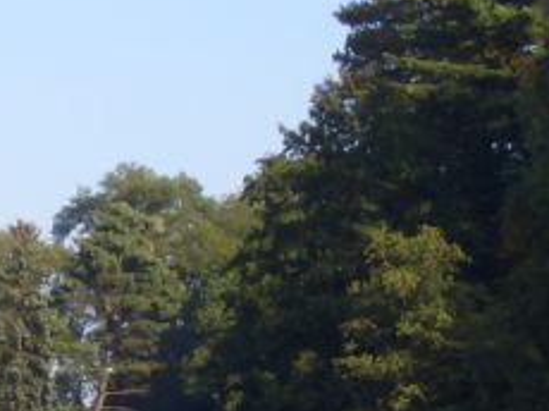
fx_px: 5799
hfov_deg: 5.4
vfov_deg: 4.0
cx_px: -212
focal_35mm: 366
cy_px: 679
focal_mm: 17.4
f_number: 4.8
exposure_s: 1/160
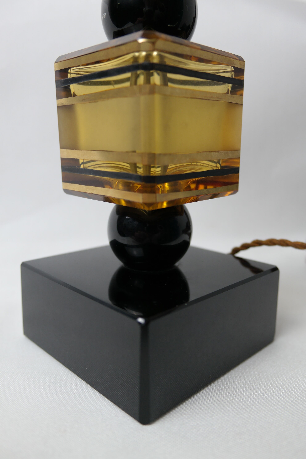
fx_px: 382
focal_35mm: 30
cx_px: 153
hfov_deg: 43.6
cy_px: 230
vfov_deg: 61.9
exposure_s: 1/40
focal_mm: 20
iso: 200
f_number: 3.5
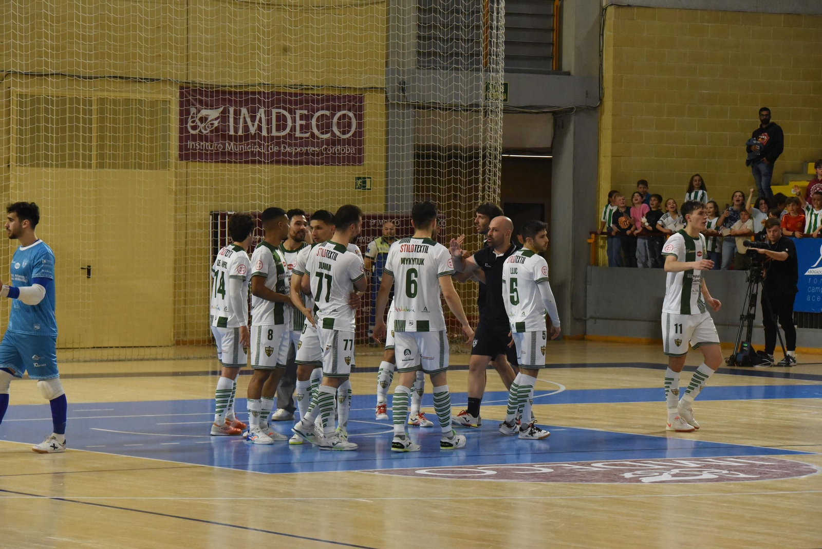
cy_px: 274
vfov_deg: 9.8
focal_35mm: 140
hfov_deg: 14.6
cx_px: 411
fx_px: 3198
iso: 9000
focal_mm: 140
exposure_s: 1/800
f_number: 6.3
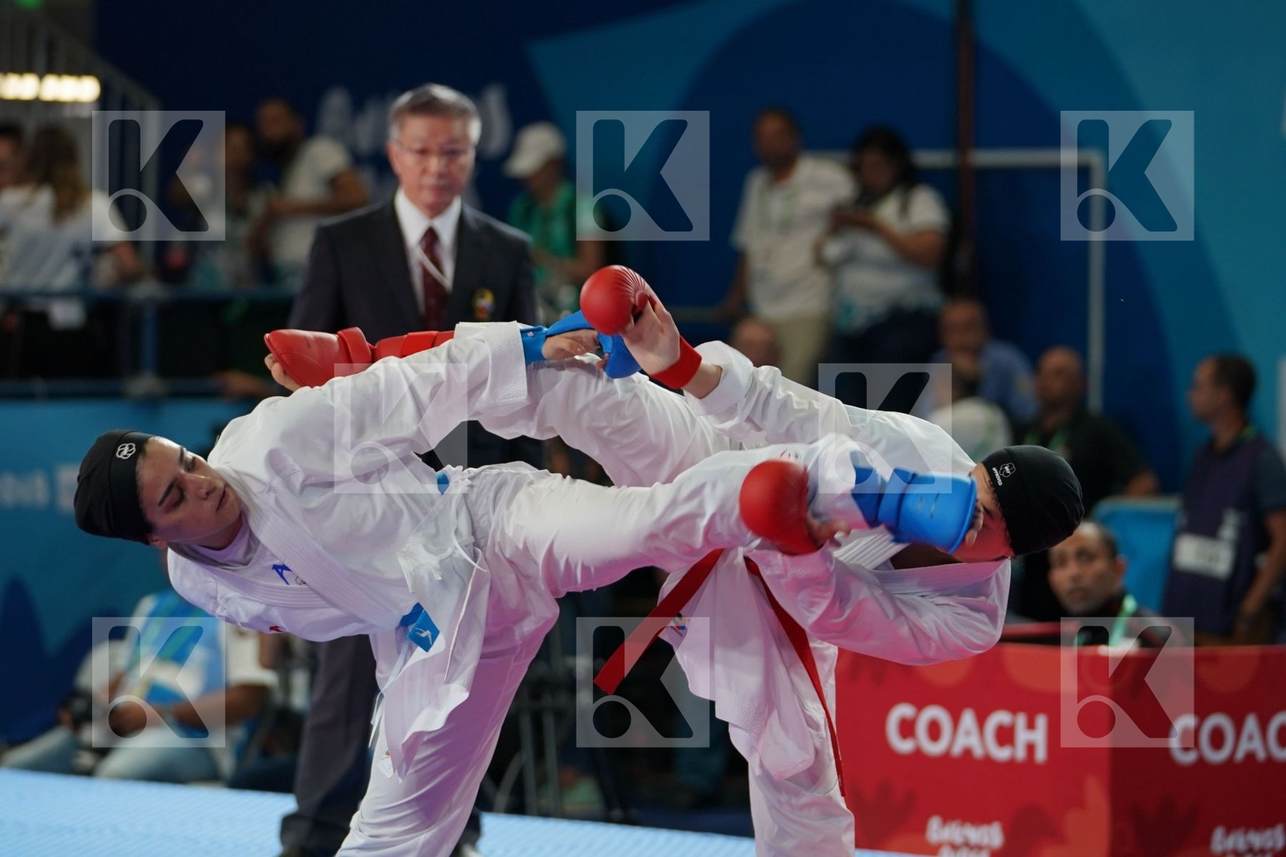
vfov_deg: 7.3
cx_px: 643
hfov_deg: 10.9
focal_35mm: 189
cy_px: 428
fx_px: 6751
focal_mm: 126
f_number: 2.8
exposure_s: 1/500
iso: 640
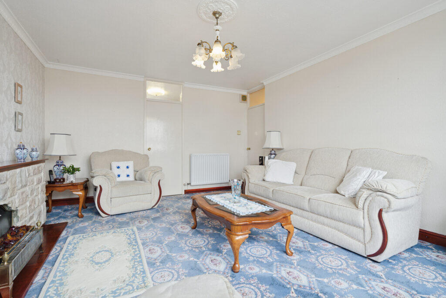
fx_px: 204
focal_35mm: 16
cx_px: 223
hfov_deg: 95.0
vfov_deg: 72.1
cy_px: 149
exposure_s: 1/60
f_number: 5
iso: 400
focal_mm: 11
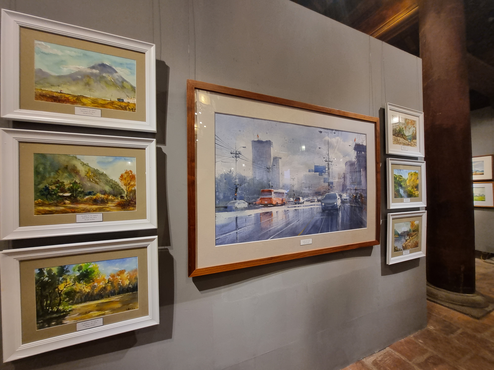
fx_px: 186
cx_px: 247
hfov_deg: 106.2
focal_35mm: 13
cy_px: 185
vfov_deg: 89.9
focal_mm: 1.74
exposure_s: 1/50
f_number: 2.2
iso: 160
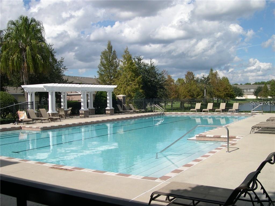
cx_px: 138
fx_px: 302
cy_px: 103
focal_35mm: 38
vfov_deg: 37.7
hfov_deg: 49.0
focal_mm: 8
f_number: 7.6
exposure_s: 1/301
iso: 100
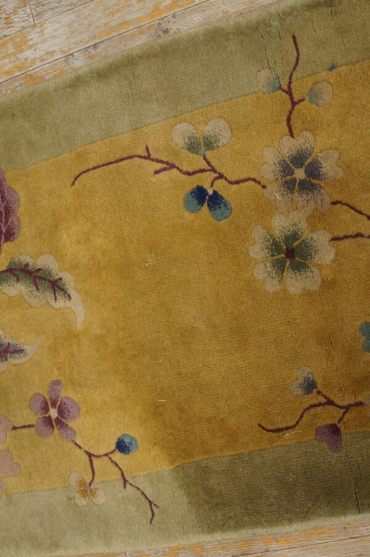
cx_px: 185
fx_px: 440
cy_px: 278
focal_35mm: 28
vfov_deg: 64.6
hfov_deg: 45.6
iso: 1000
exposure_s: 1/60
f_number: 4
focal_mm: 19
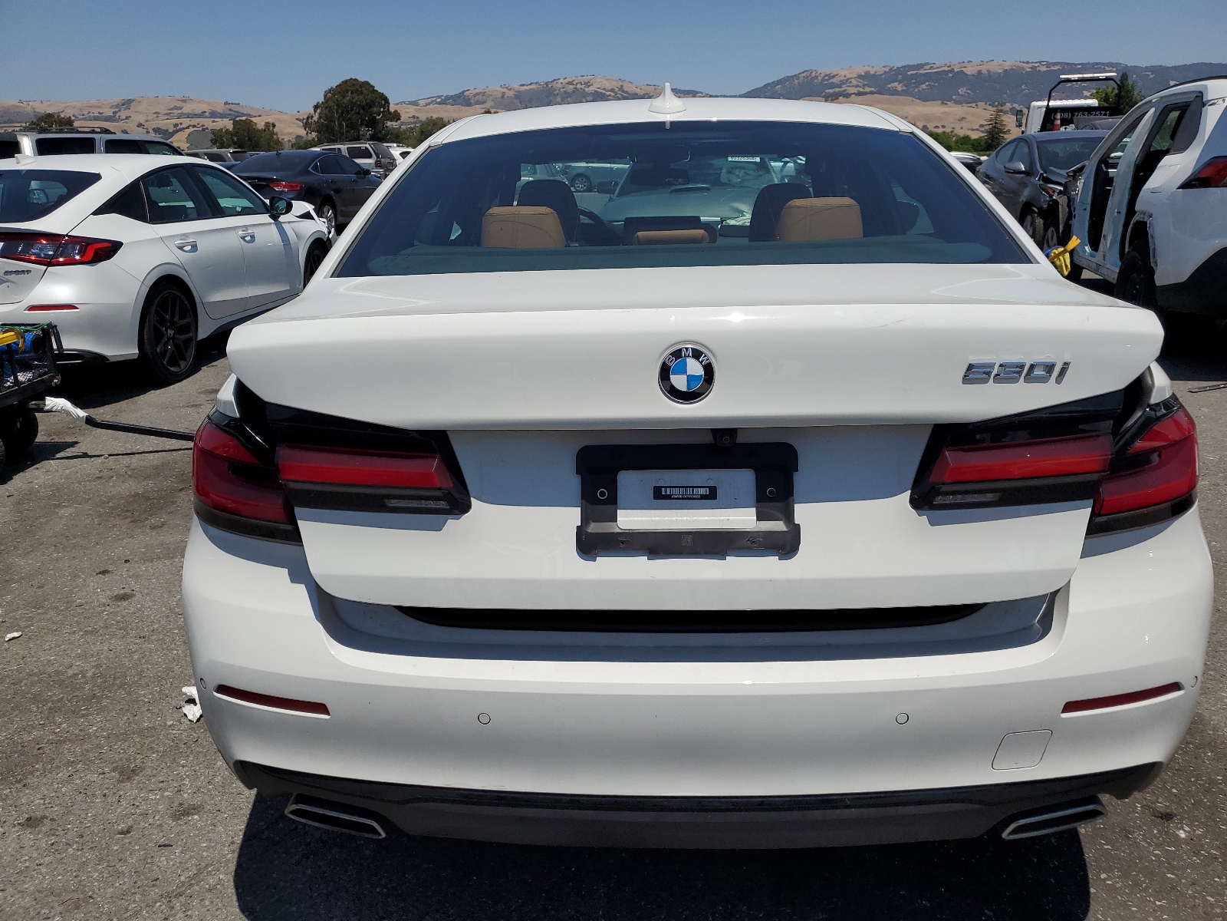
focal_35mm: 26
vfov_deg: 53.1
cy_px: 460
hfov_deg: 67.3
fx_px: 922
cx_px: 614
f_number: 1.5
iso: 50
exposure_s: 1/10000
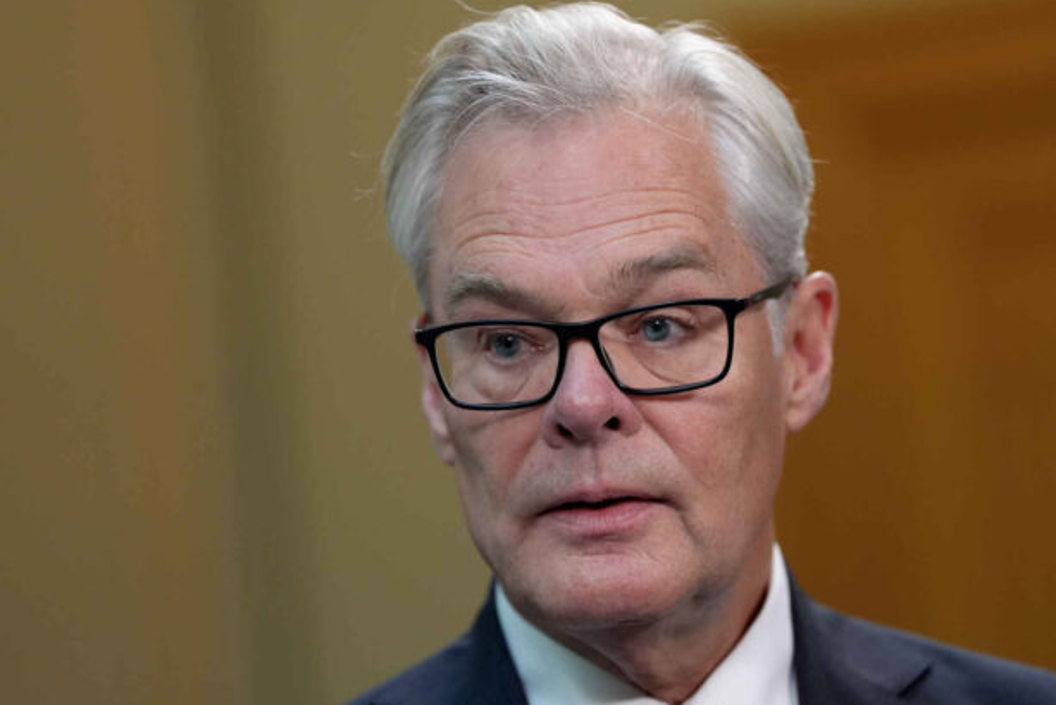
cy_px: 384
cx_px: 551
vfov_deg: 5.9
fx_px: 6895
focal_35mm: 235
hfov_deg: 8.8
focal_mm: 200
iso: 2000
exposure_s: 1/250
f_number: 3.2
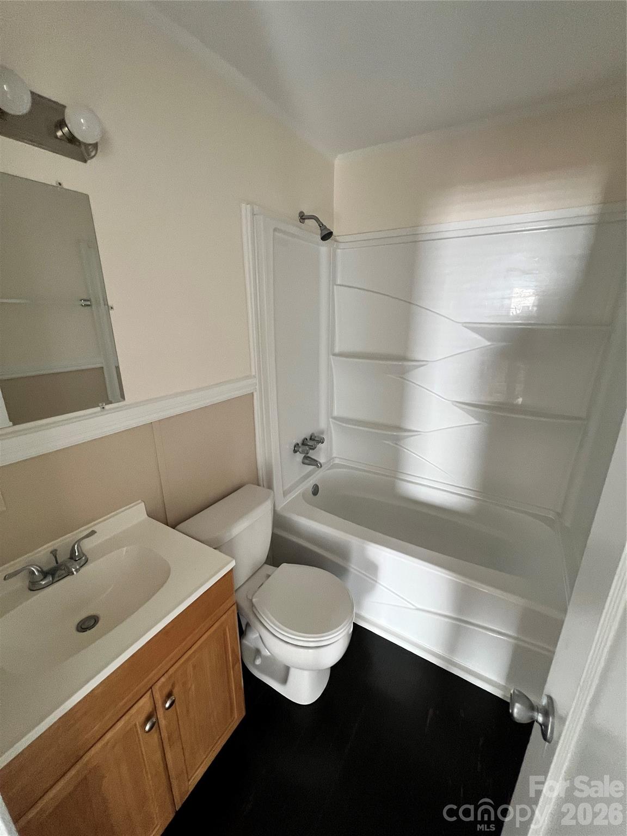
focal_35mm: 13
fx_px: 314
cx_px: 314
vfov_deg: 106.2
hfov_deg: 89.9
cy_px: 418
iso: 400
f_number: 1.8
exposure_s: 1/60
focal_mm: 1.57
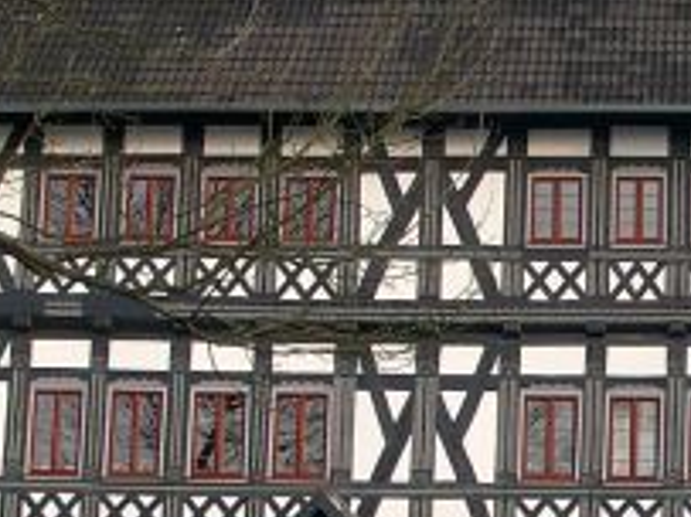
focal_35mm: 134
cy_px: 231
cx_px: 745
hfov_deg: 14.4
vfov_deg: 11.1
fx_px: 2673
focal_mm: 7.13
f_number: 4
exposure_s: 1/87.1
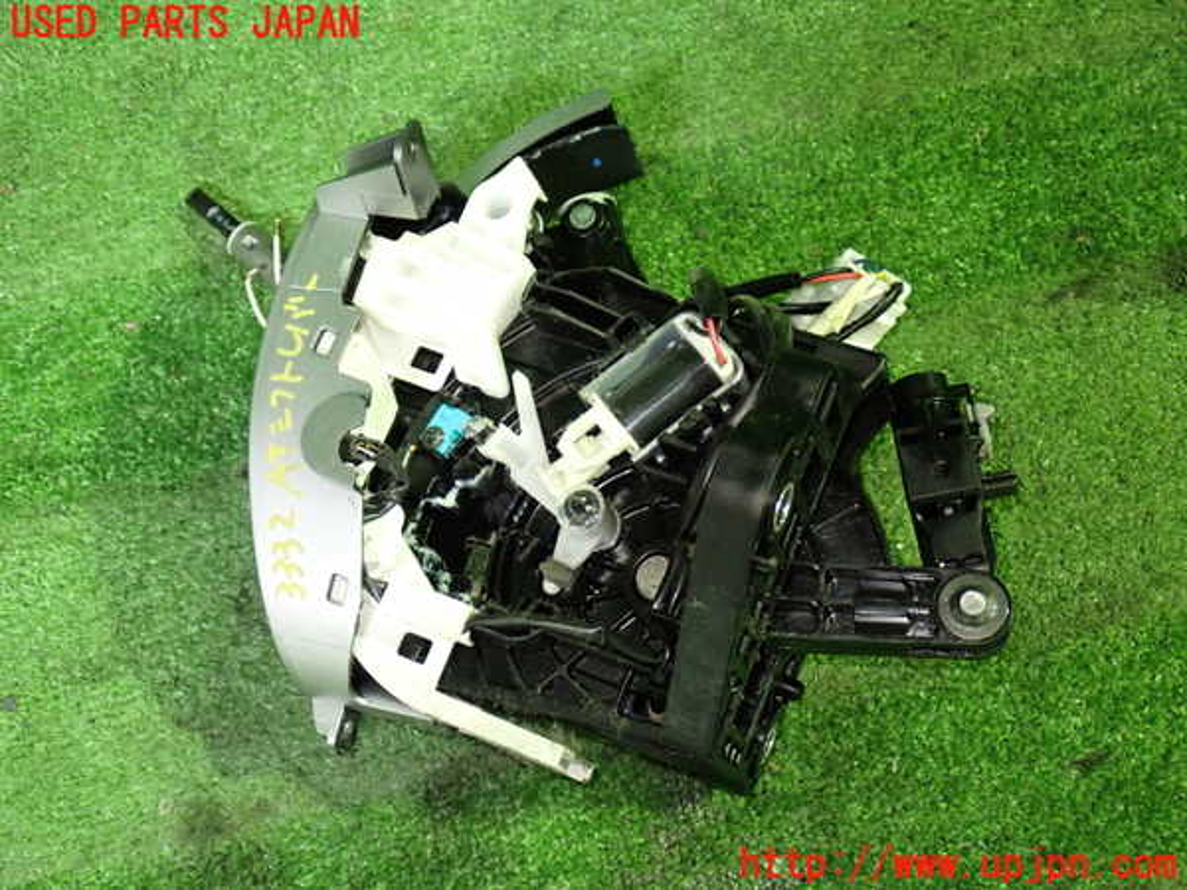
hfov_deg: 45.8
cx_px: 594
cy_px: 445
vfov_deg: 35.1
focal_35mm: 41
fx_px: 1406
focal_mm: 7.31
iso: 800
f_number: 2.8
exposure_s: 1/25
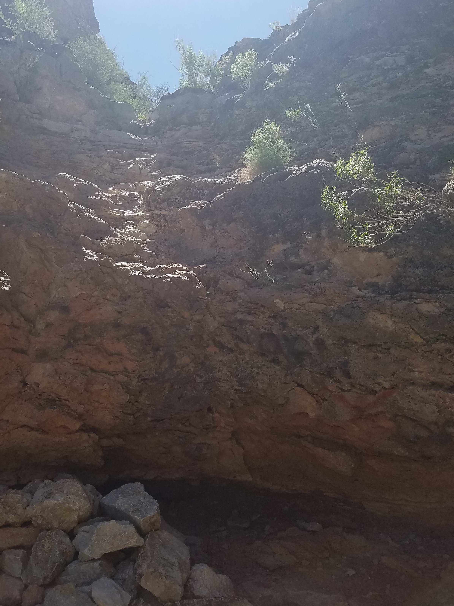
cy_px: 255
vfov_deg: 55.1
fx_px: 577
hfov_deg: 42.8
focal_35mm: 33
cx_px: 193
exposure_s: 1/2824
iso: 50
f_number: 1.7
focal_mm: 4.2
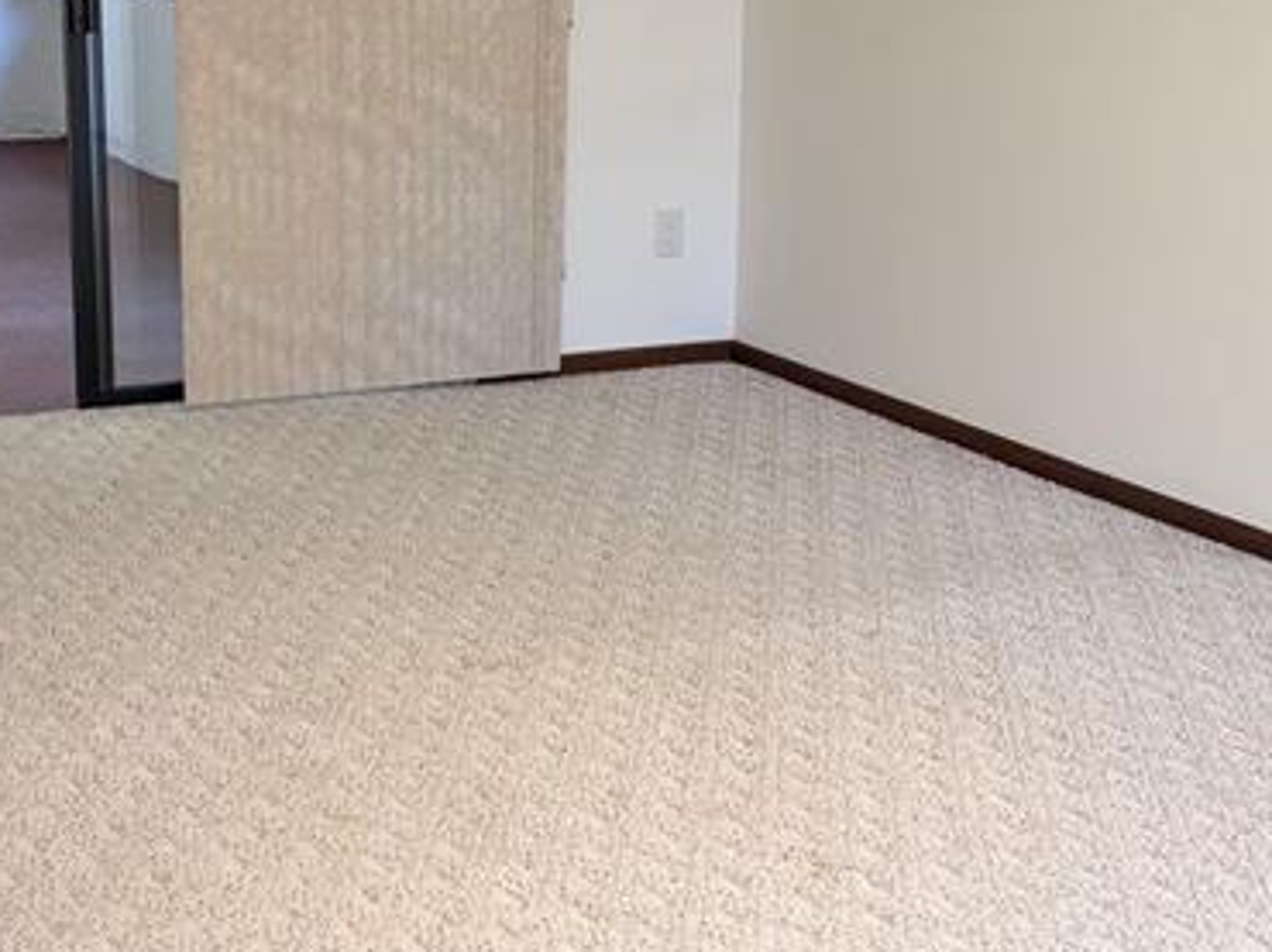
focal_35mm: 72
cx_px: 615
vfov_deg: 20.4
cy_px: 368
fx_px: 2644
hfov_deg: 27.0
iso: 125
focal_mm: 5.96
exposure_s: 1/60
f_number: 1.6
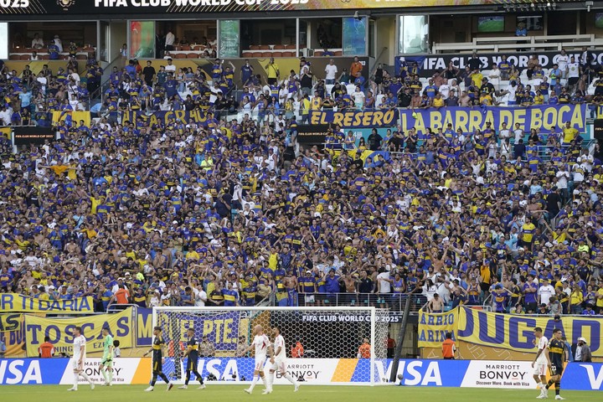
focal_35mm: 200
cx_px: 302
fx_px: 3350
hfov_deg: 10.3
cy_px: 201
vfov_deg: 6.9
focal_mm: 200
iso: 5000
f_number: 5.6
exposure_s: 1/1600
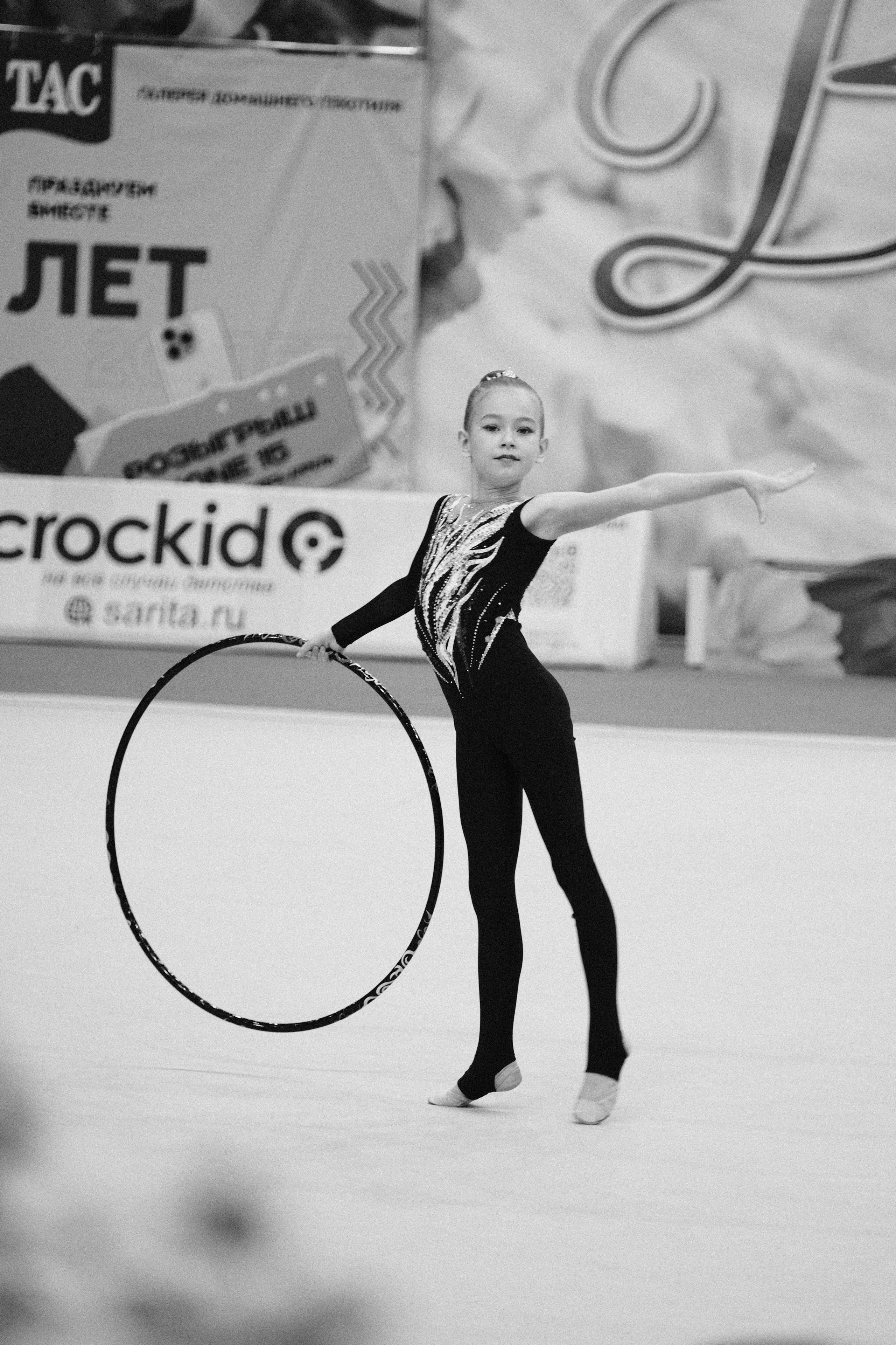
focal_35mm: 166
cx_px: 448
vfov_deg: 12.4
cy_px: 672
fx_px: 6197
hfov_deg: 8.3
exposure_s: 1/250
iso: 2500
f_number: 2.8
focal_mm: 110.6
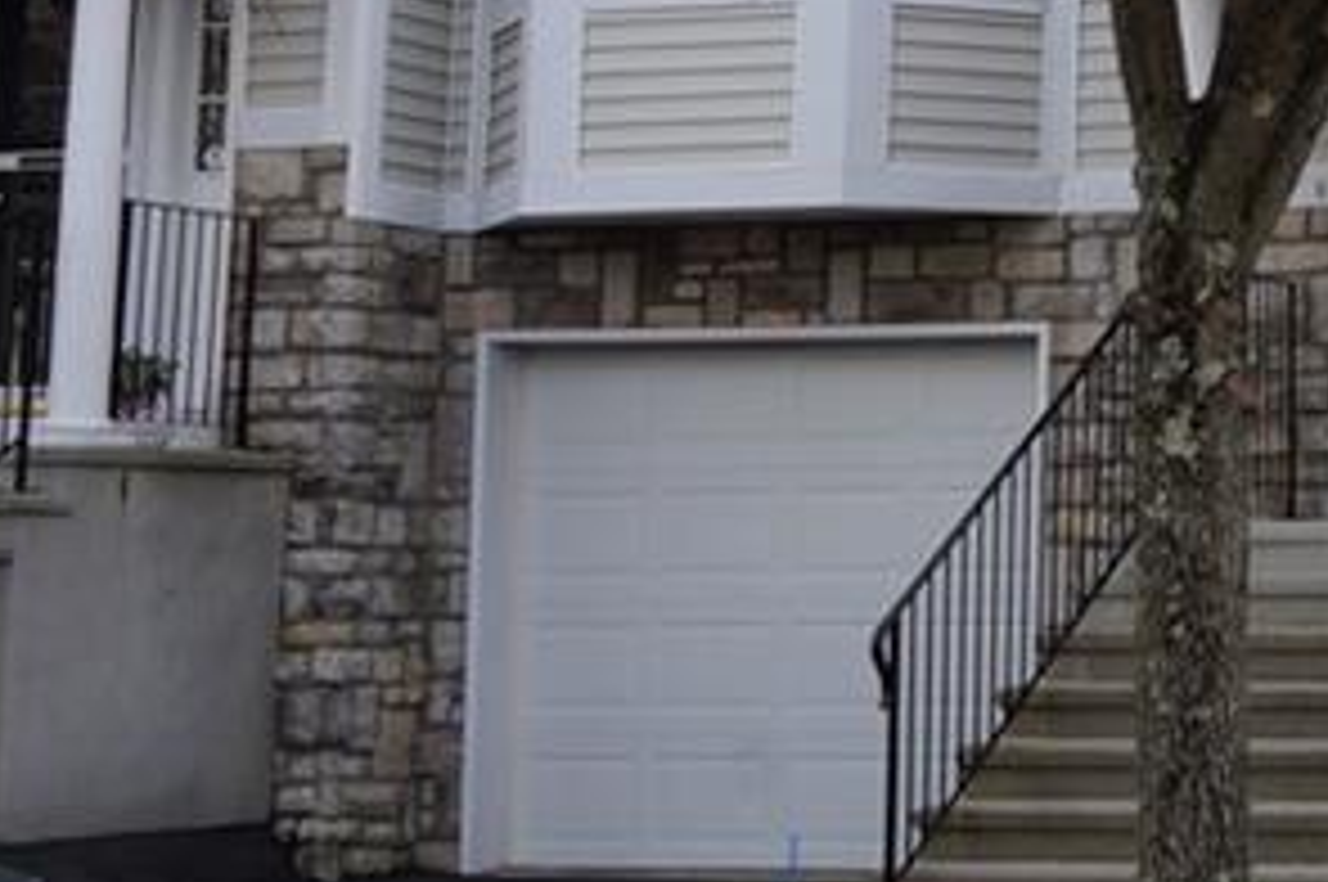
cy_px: 32
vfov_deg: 13.0
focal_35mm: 104
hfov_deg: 17.6
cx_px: 1994
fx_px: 3832
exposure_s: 1/80
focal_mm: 20
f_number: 13
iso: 200
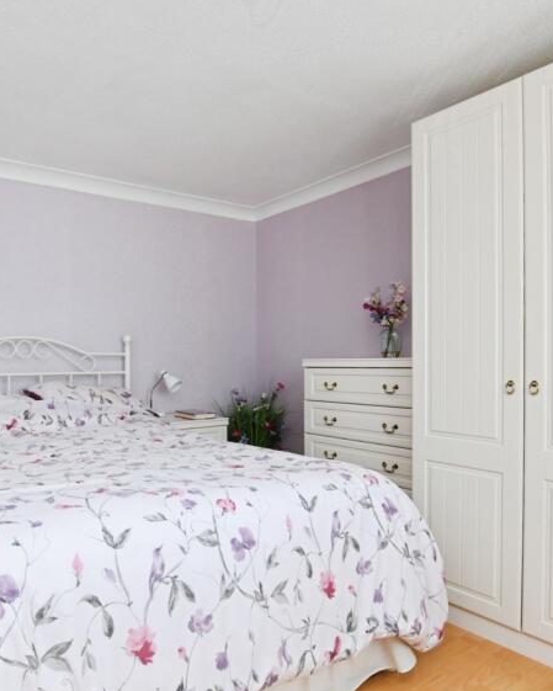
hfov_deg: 57.1
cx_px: 172
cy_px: 358
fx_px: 491
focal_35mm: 24
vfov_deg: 70.3
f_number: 8
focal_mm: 14
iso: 640
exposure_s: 1/60
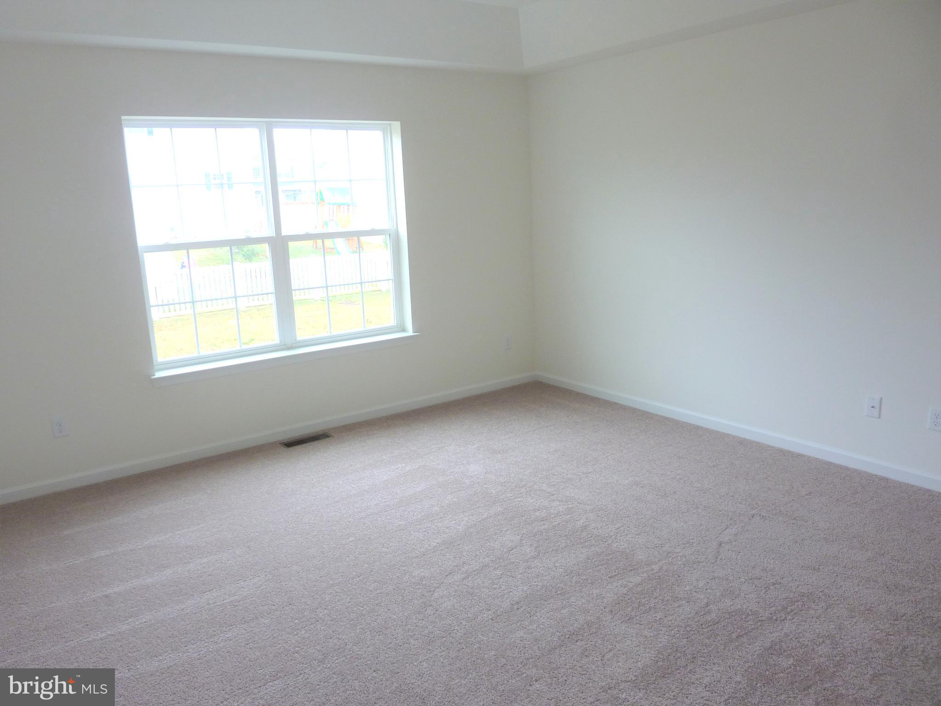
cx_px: 470
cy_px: 353
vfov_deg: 54.9
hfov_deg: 69.4
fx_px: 680
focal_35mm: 25
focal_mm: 4.1
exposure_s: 1/30
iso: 100
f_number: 3.3
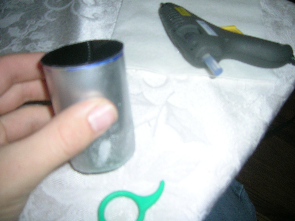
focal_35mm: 35
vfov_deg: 40.7
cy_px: 110
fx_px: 298
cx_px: 148
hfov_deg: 52.6
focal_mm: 5.4
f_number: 2.8
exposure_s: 1/60.1
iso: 50
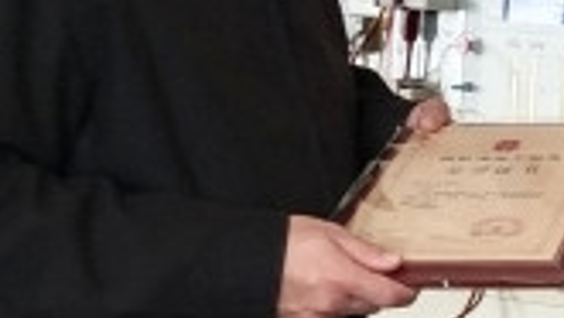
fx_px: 2603
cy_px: -48
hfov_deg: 11.9
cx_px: 814
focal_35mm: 174
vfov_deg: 6.9
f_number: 1.8
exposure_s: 1/50
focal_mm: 3.95
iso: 148
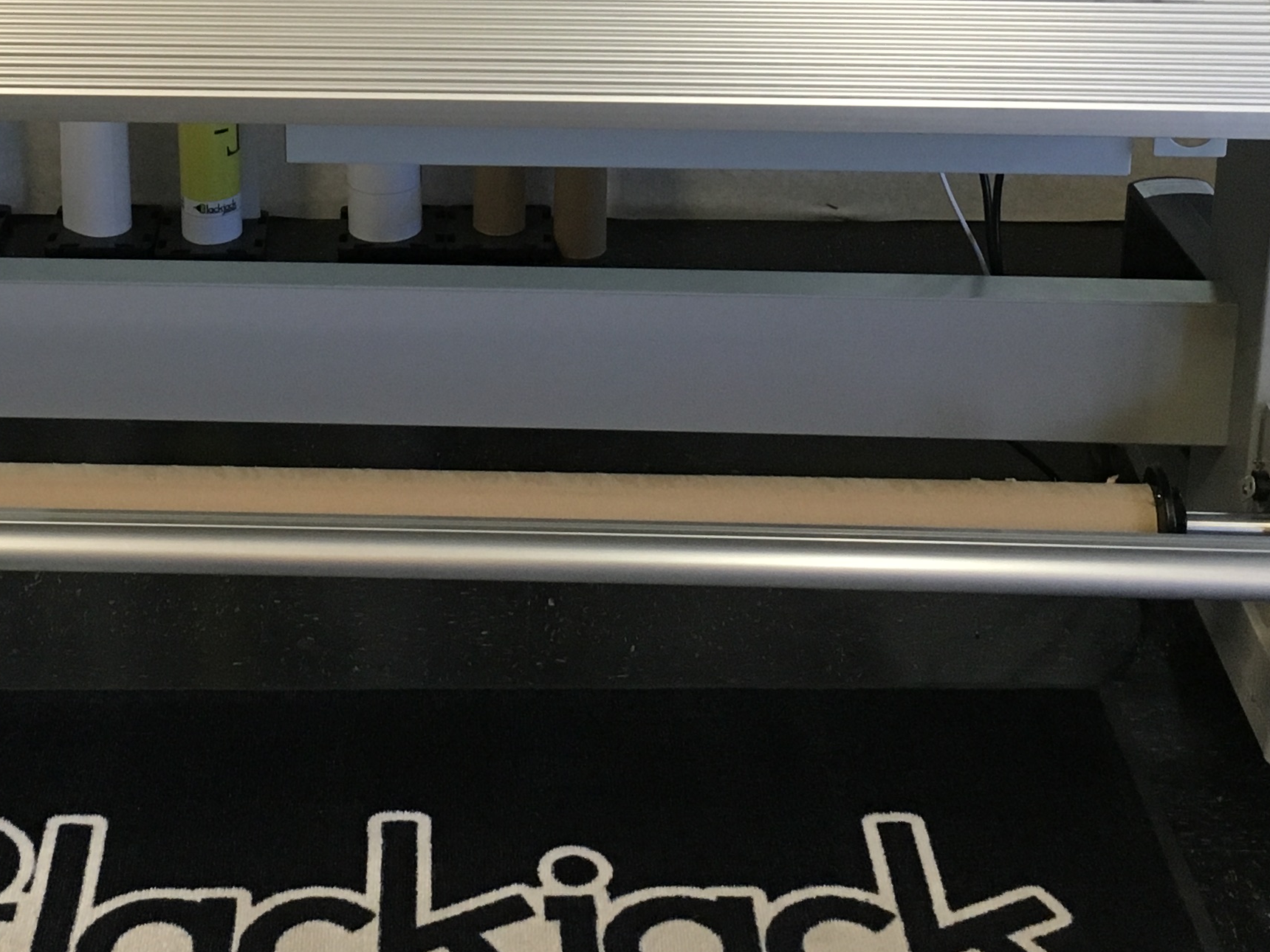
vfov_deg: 20.7
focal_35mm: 68
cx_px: 415
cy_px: -50
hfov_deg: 28.4
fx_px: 2495
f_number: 2.2
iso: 100
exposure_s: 1/30
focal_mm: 4.15
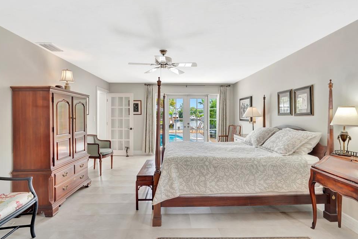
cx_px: 180
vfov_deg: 70.4
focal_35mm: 17
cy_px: 123
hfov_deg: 93.3
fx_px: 169
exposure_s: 1/8
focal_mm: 16
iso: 400
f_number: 8
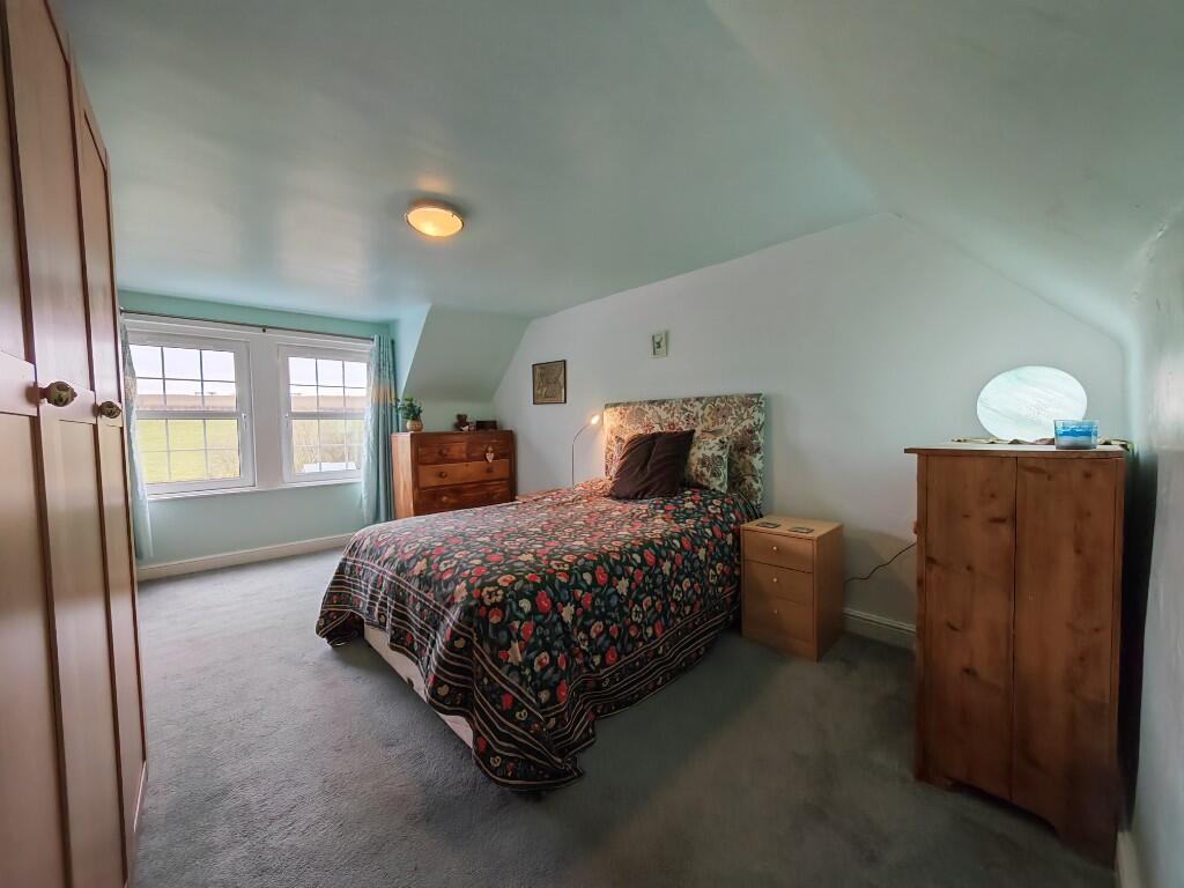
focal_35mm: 12
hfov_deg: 110.5
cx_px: 592
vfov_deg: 94.5
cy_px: 444
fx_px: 410
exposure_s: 1/50
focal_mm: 1.82
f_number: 2
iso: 160
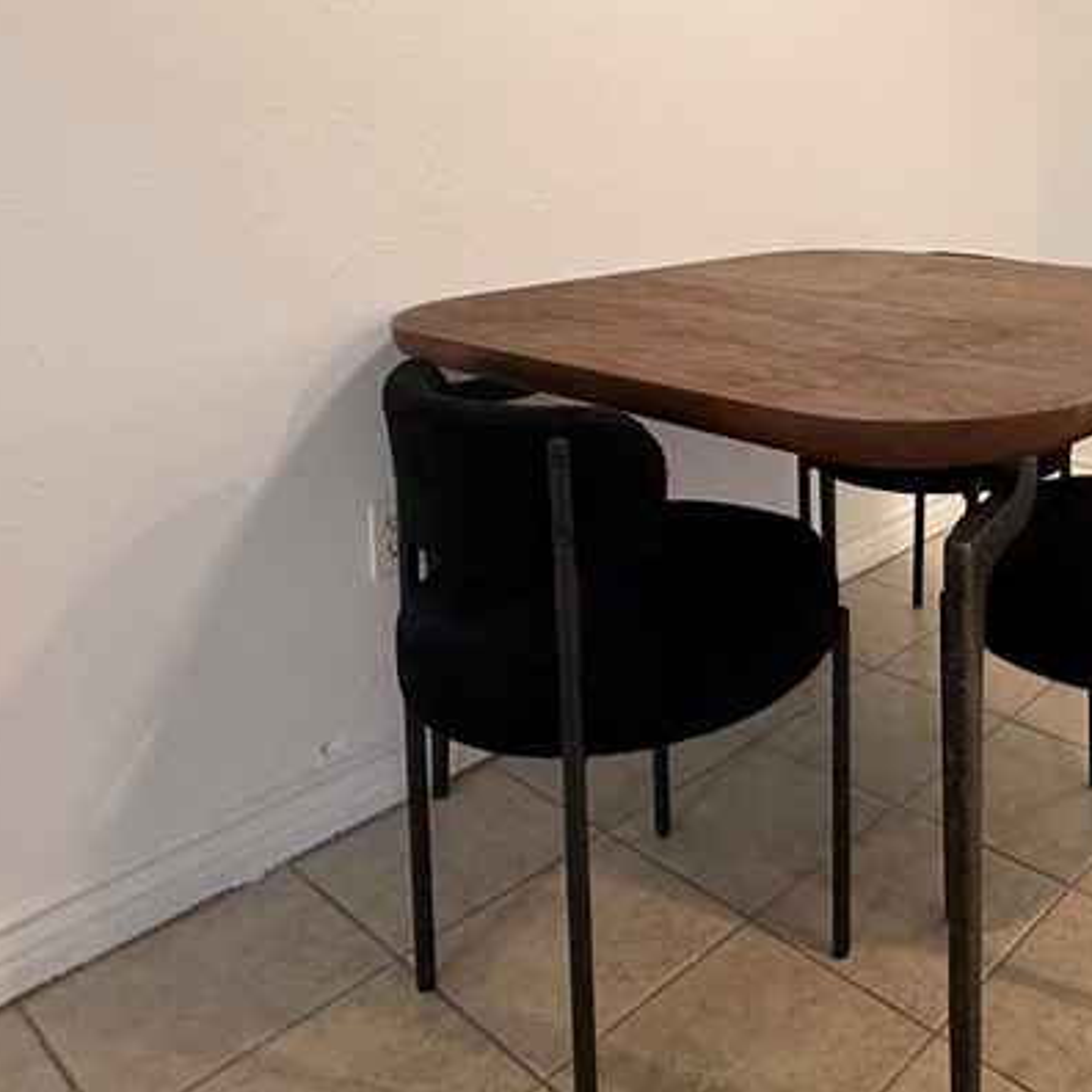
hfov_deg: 46.9
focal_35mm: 32
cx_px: 949
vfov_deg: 47.3
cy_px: 168
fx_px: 1142
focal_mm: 2.22
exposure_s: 1/120
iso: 320
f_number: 2.2
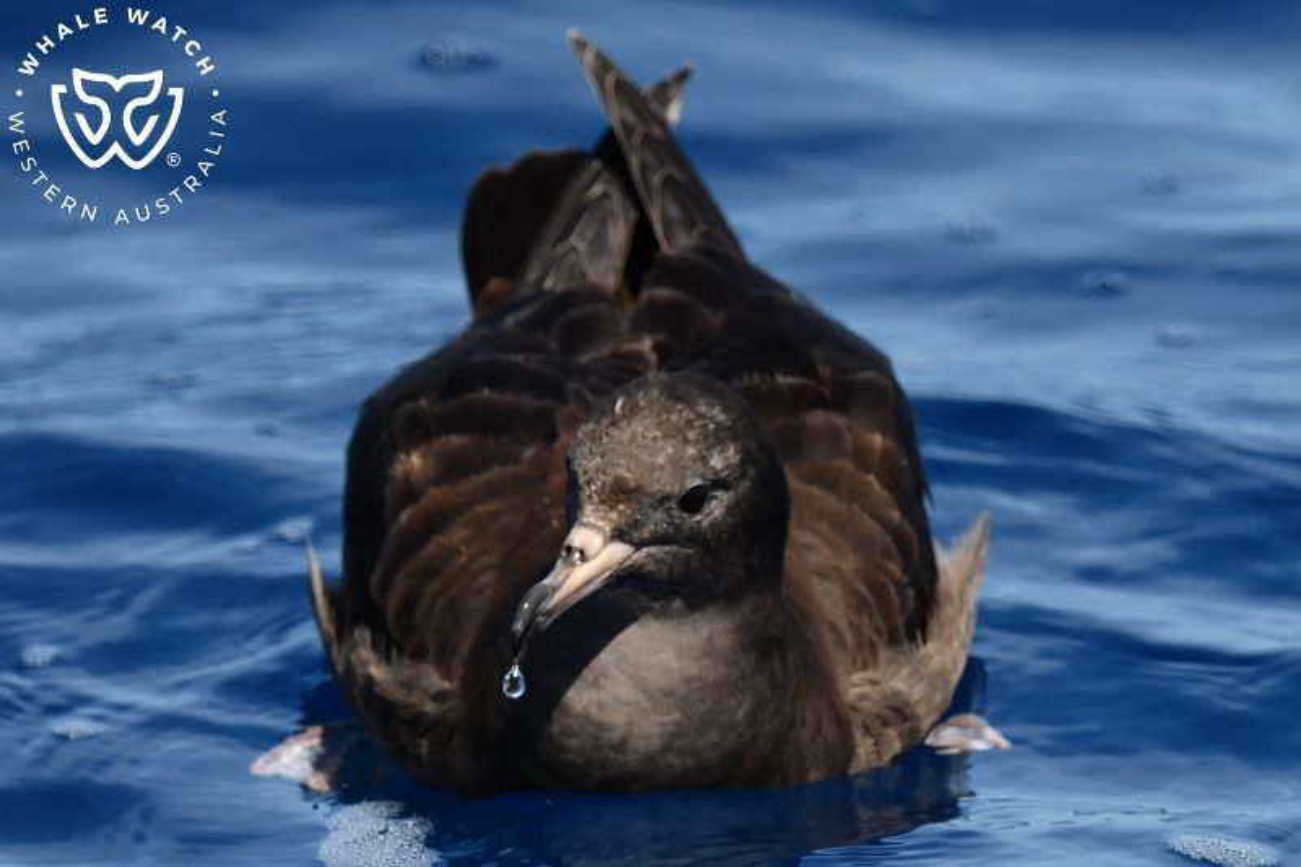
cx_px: 650
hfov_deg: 2.8
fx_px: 27097
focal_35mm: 750
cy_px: 434
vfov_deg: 1.8
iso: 400
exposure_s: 1/1600
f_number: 7.1
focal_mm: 500
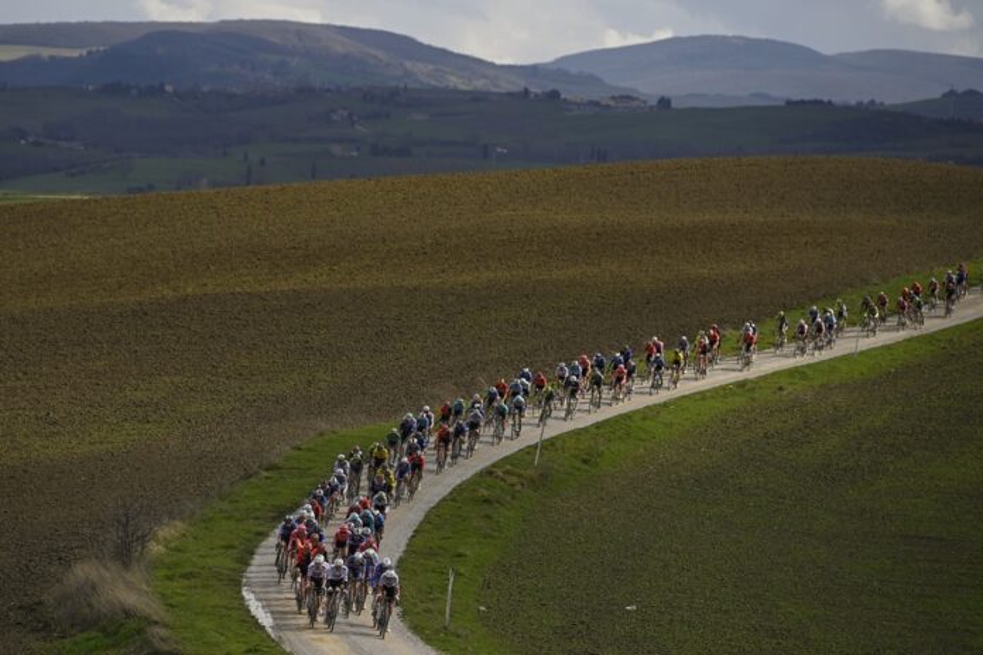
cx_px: 492
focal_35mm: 200
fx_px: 5461
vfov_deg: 6.9
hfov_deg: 10.3
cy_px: 328
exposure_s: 1/5000
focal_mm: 200
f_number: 4
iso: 250
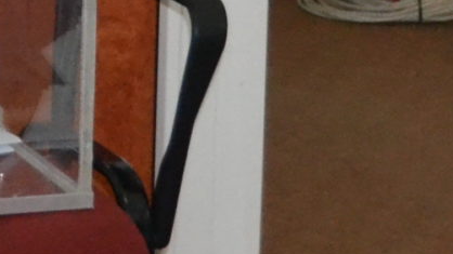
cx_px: -633
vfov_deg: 3.8
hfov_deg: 6.7
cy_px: -488
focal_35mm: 308
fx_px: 3699
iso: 2500
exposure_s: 1/60
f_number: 4.8
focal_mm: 32
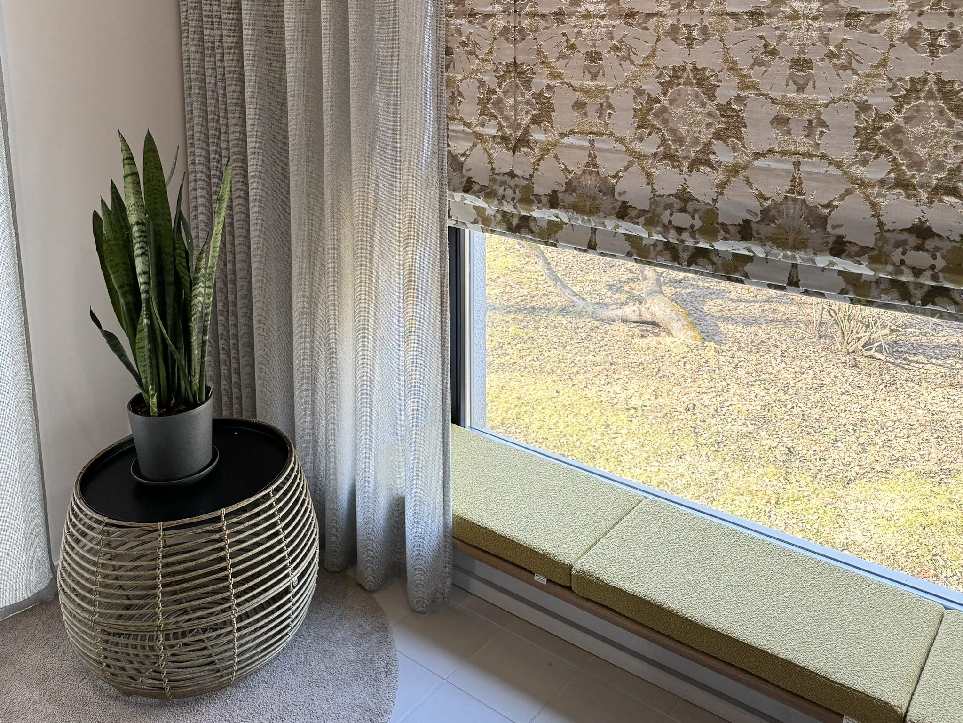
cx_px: 482
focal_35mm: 24
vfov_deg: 56.8
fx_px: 668
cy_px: 362
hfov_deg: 71.6
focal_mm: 6.86
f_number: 1.78
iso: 160
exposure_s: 1/121
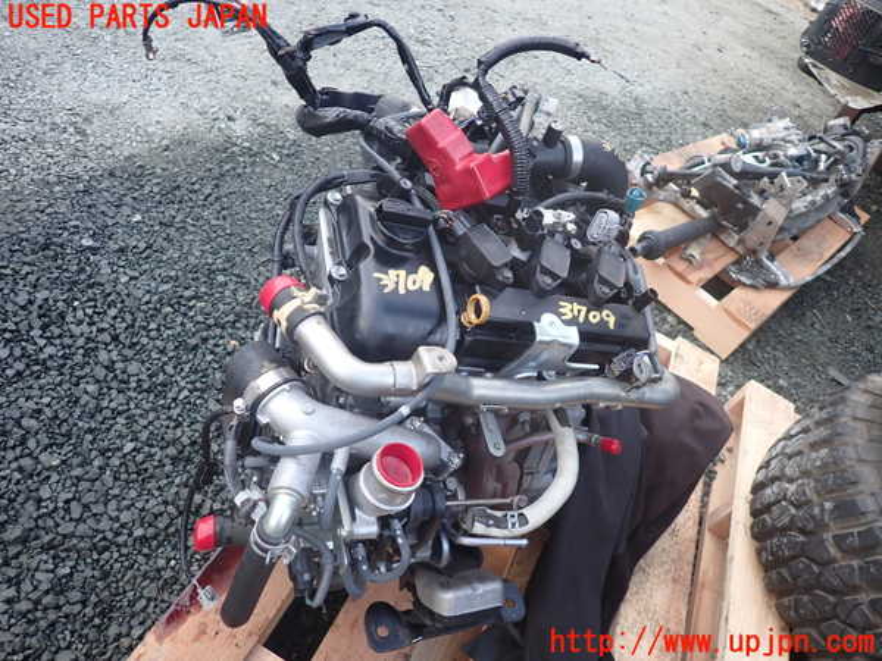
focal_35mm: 25
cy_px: 330
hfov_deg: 69.4
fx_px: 637
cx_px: 441
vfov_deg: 54.9
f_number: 2
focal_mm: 4.5
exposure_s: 1/60
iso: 200
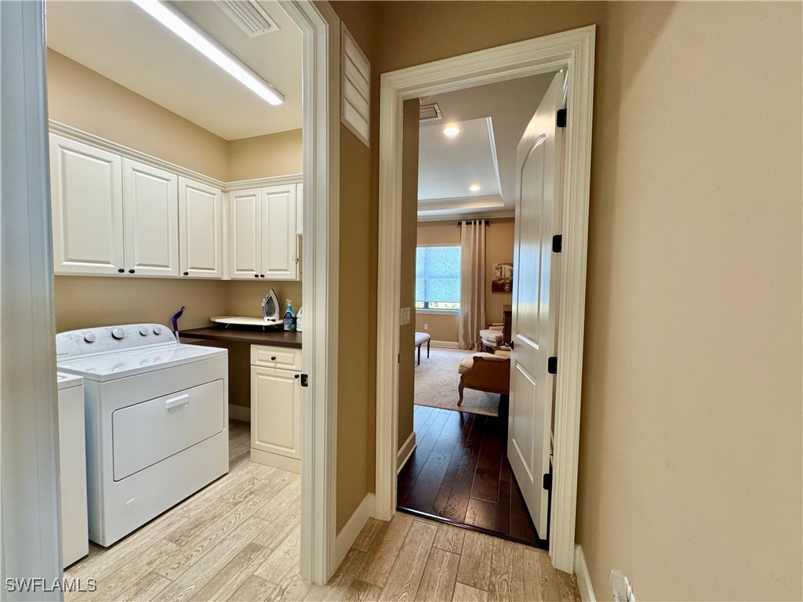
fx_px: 325
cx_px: 402
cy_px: 301
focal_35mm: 14
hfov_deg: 102.1
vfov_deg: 85.7
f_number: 2.2
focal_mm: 2.22
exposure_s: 1/120
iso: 250
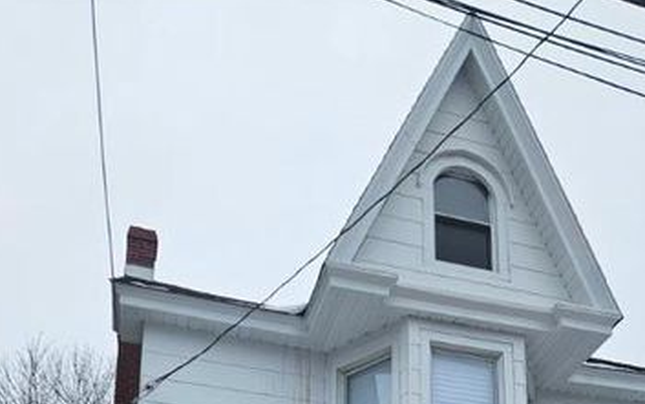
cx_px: 356
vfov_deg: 22.8
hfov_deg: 43.4
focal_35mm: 46
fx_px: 809
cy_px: 604
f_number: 1.8
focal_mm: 5.4
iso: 32
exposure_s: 1/2000
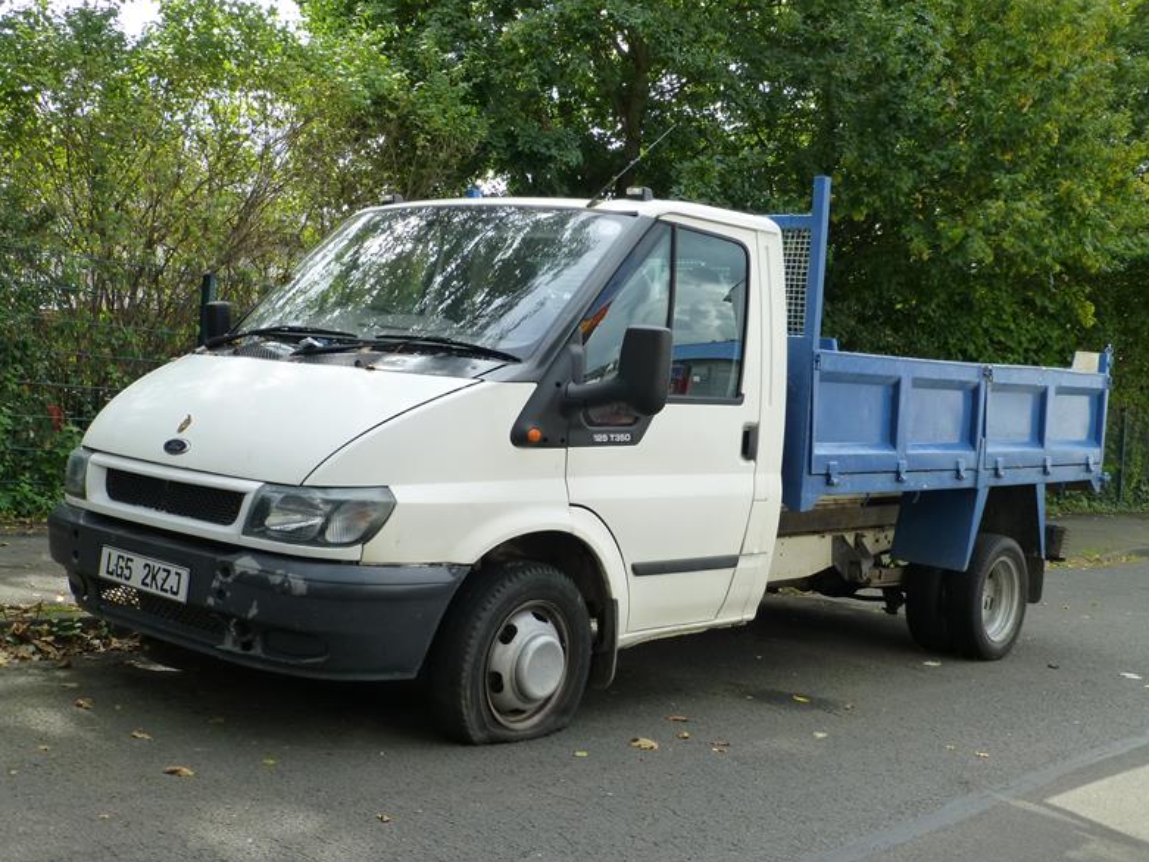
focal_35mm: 42
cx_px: 565
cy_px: 427
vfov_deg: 34.4
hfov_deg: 44.8
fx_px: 1394
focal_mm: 7.4
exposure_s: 1/320
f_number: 3.9
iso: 160
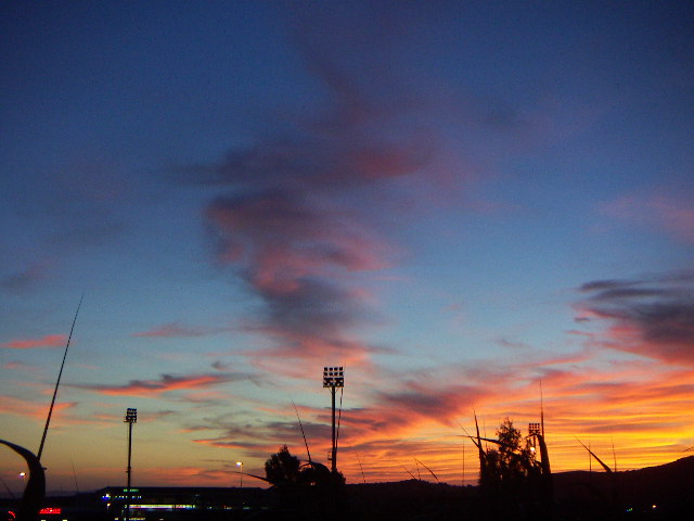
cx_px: 347
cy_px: 260
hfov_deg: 30.7
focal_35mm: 63
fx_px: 1263
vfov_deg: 23.3
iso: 100
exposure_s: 1/60
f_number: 3.2
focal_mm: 8.3
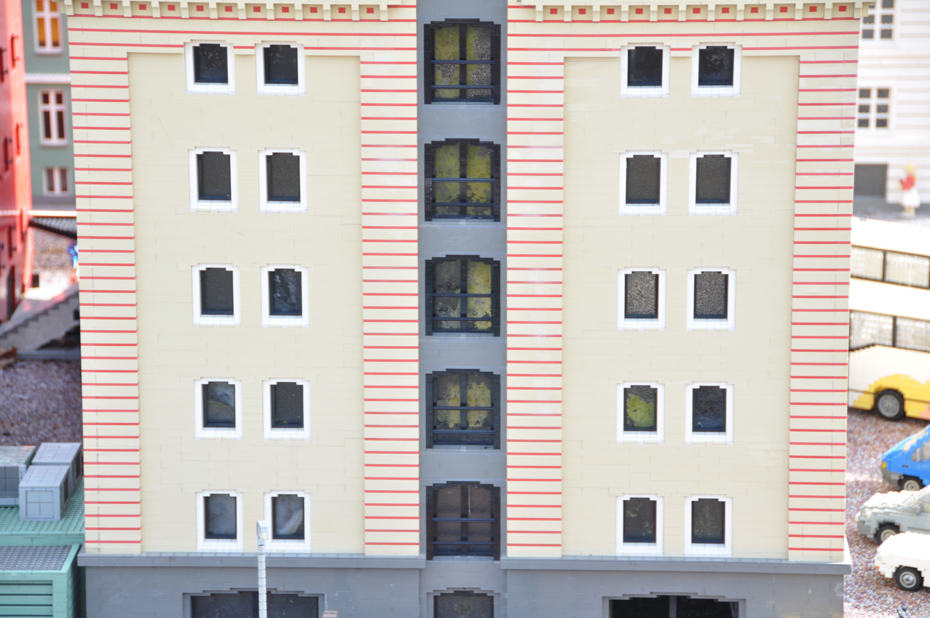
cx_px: 465
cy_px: 309
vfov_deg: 9.6
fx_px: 3677
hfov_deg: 14.4
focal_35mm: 142
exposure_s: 1/80
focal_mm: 95
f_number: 5.3
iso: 200
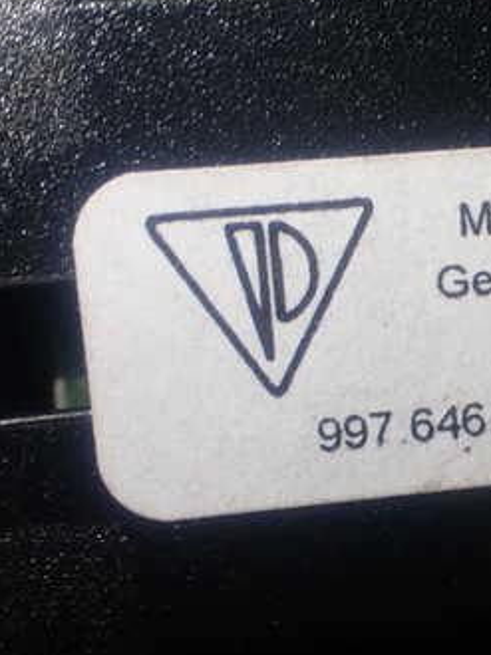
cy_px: 369
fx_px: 1723
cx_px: 529
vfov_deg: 21.5
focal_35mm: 91
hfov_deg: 15.8
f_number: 3.2
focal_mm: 9.01
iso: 200
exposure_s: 1/100
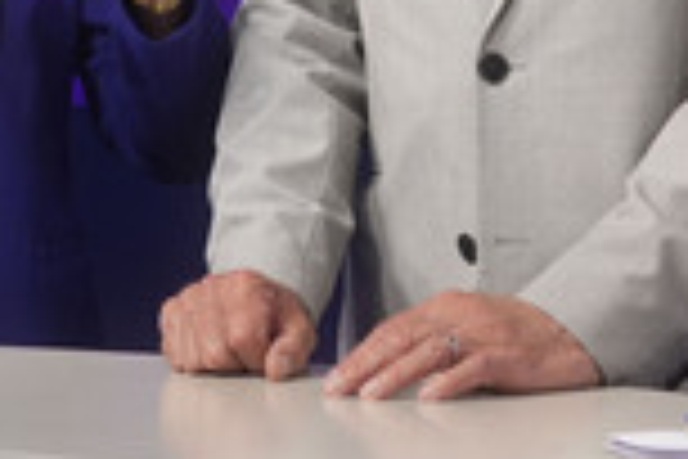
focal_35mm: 133
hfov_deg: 15.1
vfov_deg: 10.0
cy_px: -184
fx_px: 2542
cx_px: -2
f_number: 2.2
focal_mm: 30
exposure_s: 1/250
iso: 640
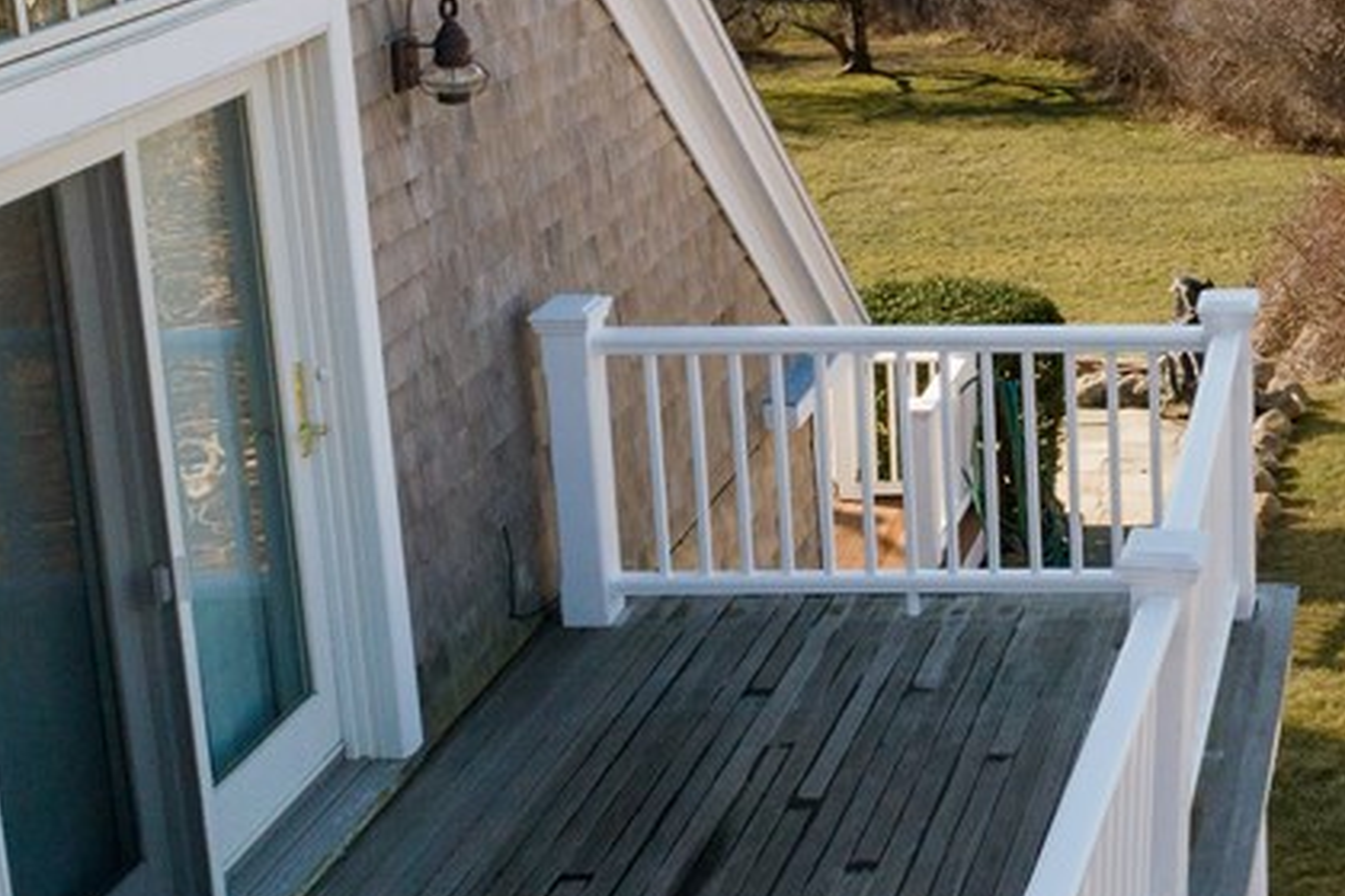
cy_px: 2
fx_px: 2316
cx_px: 1502
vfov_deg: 21.2
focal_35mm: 62
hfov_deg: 29.1
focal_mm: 8.8
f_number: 7.1
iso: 400
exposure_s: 1/500
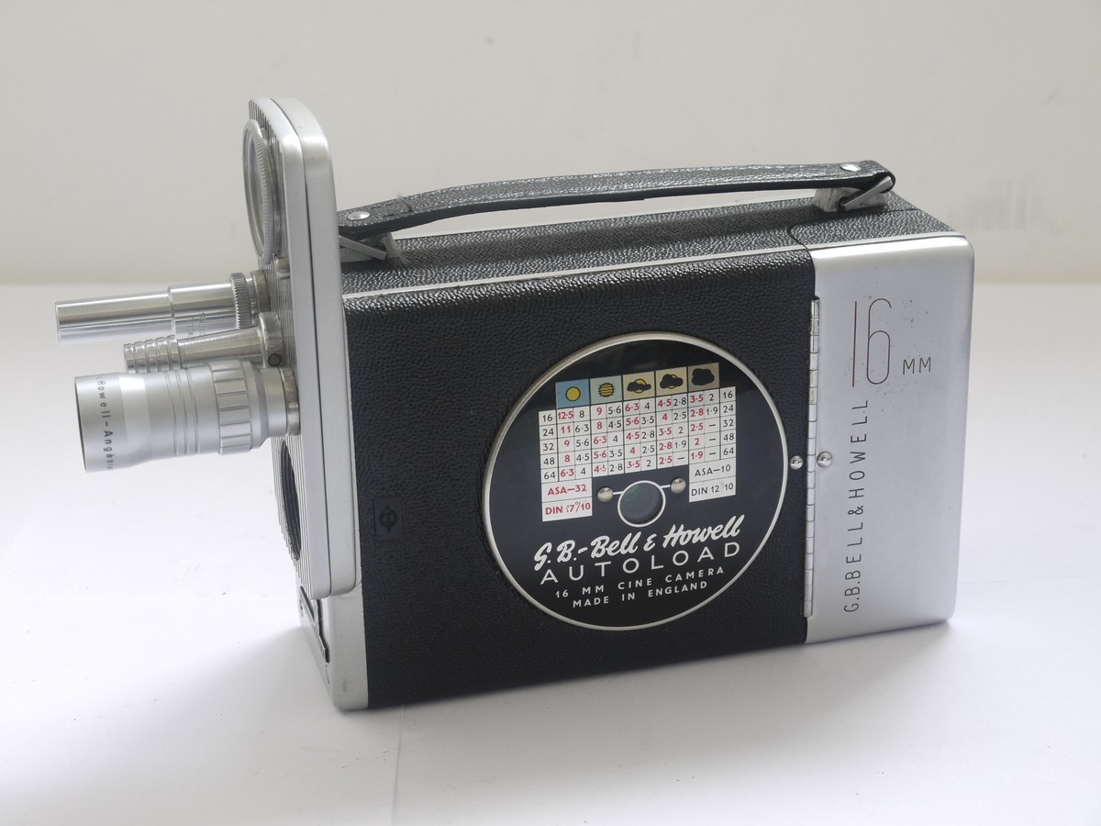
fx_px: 2163
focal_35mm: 68
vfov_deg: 21.6
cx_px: 550
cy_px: 413
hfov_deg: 28.6
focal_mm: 34
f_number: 9
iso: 200
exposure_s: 1/5
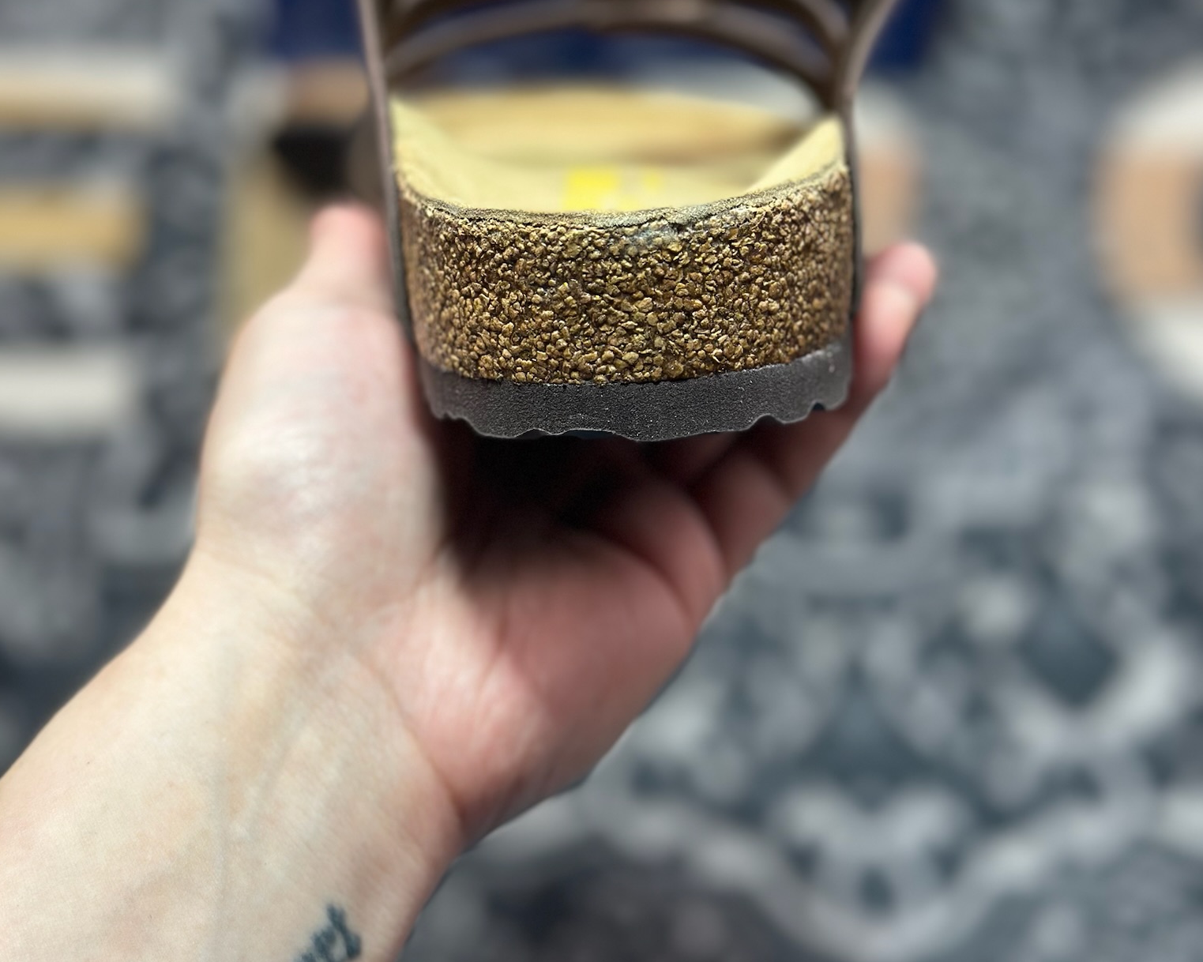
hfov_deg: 30.0
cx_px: 600
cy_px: 207
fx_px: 2243
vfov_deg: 23.9
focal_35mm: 63
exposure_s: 1/254
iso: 80
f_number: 1.78
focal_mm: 6.86
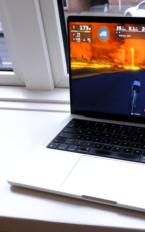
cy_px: 116
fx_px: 234
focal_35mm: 37
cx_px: 134
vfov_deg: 52.7
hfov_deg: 32.5
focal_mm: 16
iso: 2500
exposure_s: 1/100
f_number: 5.6
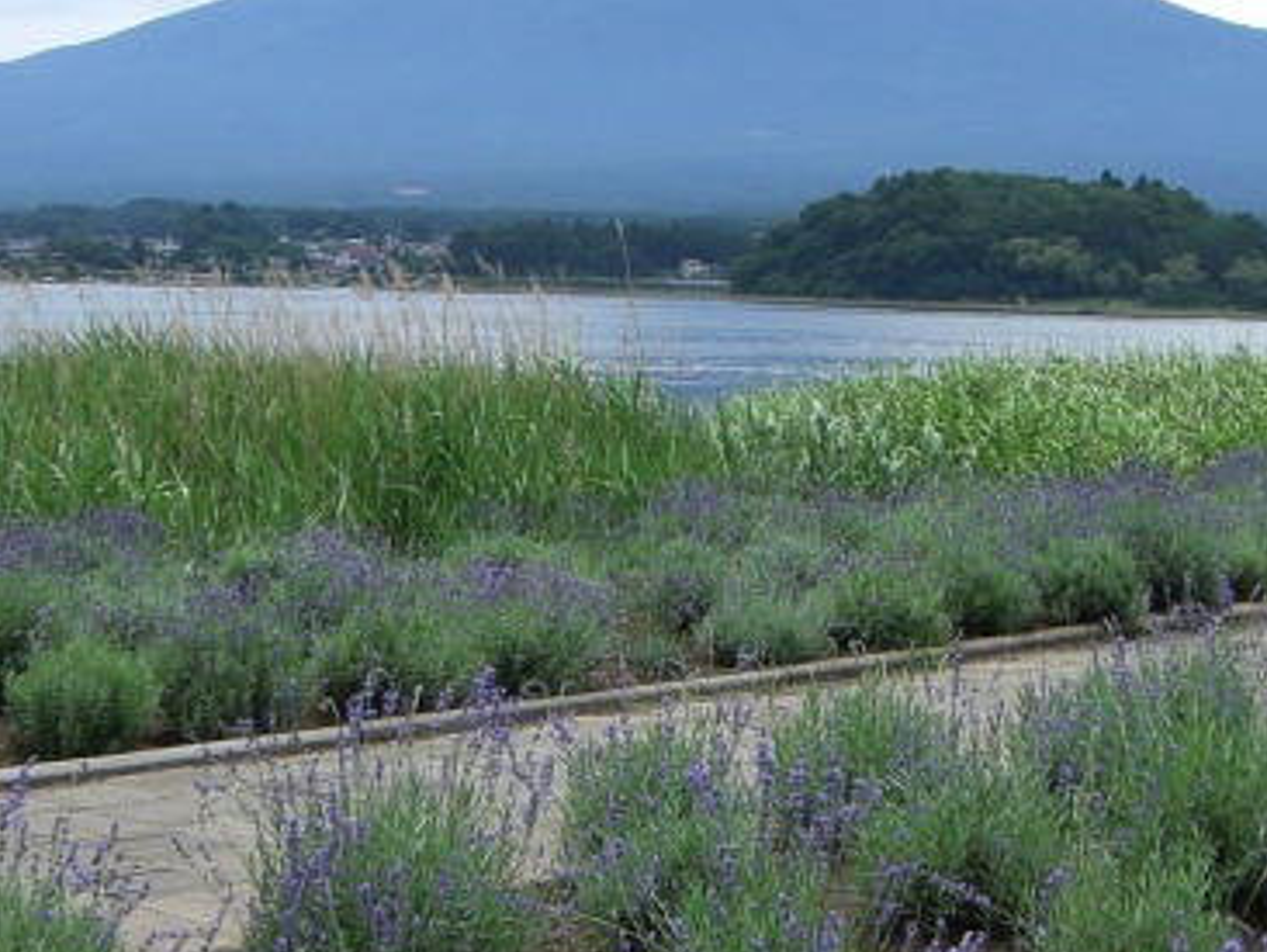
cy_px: 537
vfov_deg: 17.8
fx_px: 3040
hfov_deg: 23.5
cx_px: 550
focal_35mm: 83
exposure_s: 1/500
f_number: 4.3
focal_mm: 6.2
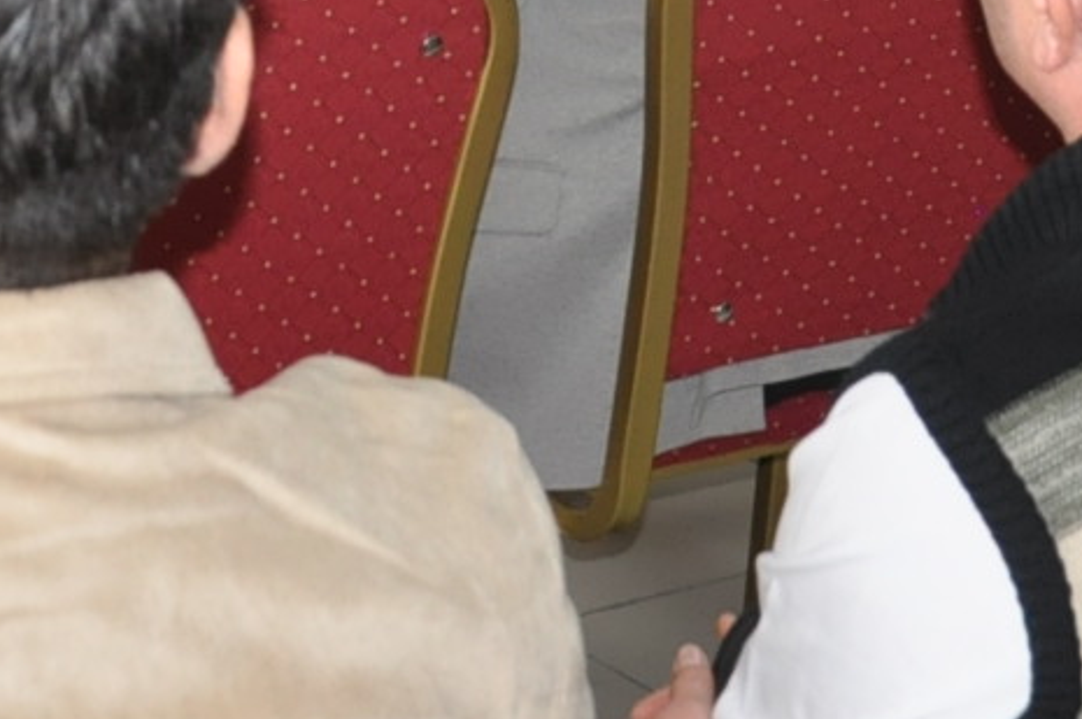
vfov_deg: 8.5
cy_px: -782
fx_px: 4564
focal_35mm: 152
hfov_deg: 13.5
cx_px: 447
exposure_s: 1/60
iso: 800
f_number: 3.8
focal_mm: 22
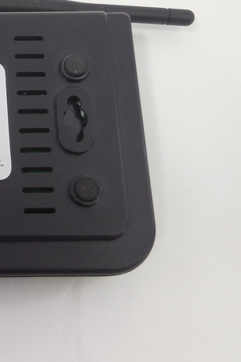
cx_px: -82
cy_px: 122
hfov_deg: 21.0
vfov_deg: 34.2
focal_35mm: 58
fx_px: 582
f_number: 3.1
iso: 125
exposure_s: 1/60
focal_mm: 4.5
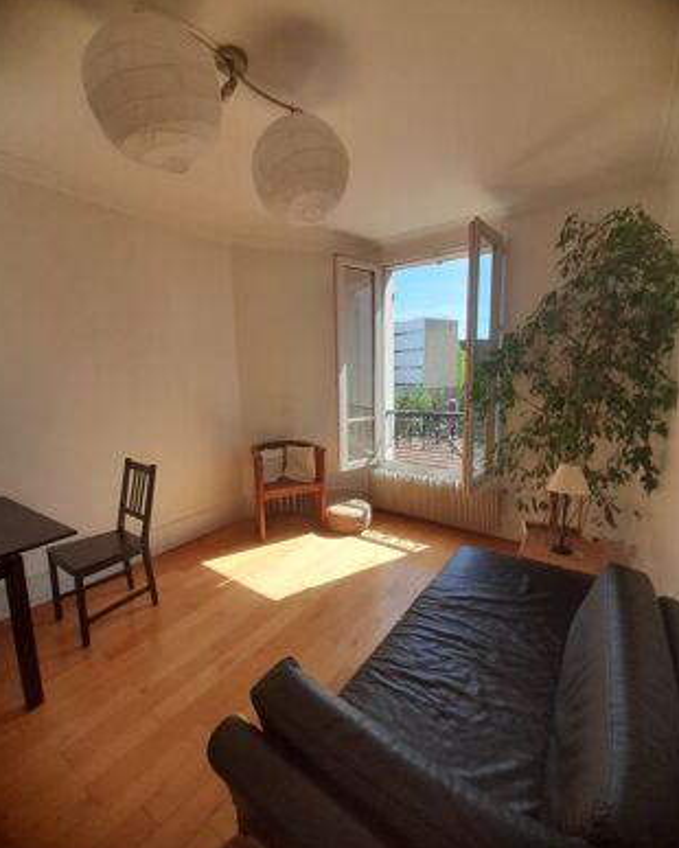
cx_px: 337
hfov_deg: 88.0
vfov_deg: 100.6
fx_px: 351
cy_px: 411
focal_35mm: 14
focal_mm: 1.42
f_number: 2.2
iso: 40
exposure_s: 1/360
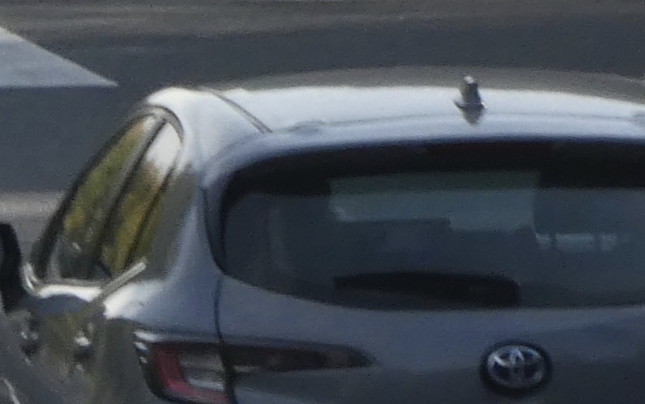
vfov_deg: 1.6
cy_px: 337
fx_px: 14085
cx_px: 449
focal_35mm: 801
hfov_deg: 2.6
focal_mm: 74
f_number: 5.6
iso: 200
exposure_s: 1/500
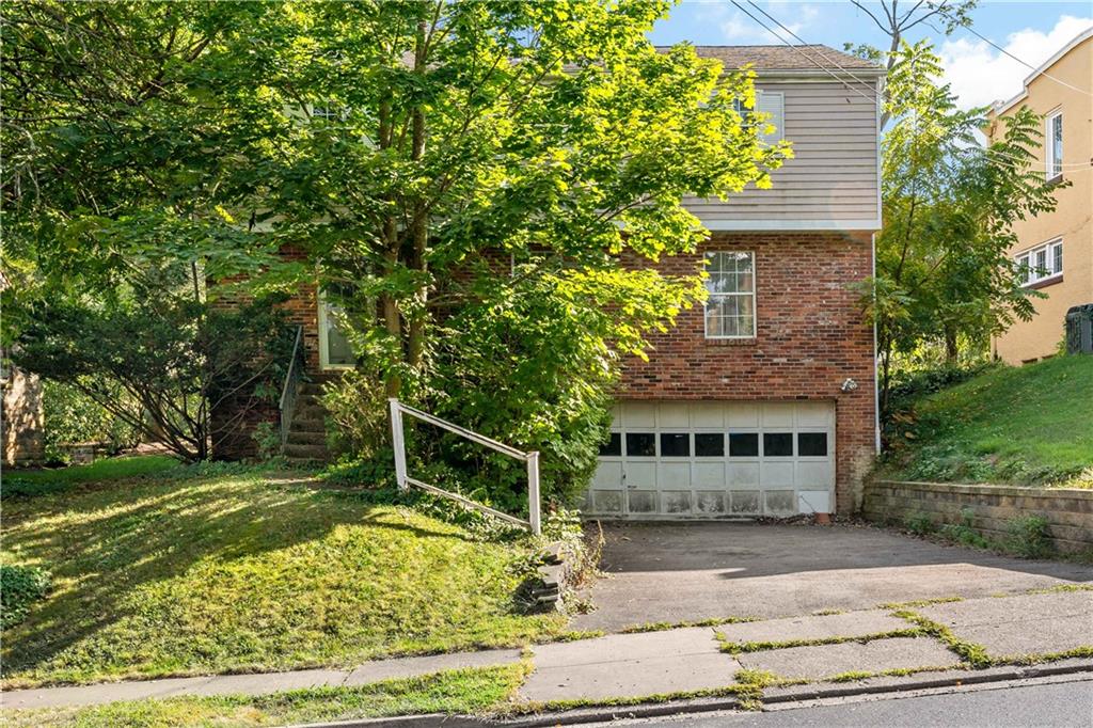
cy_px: 364
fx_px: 941
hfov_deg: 60.3
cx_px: 546
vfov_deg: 42.3
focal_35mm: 31
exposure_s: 1/160
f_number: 7.1
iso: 200
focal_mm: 21.1
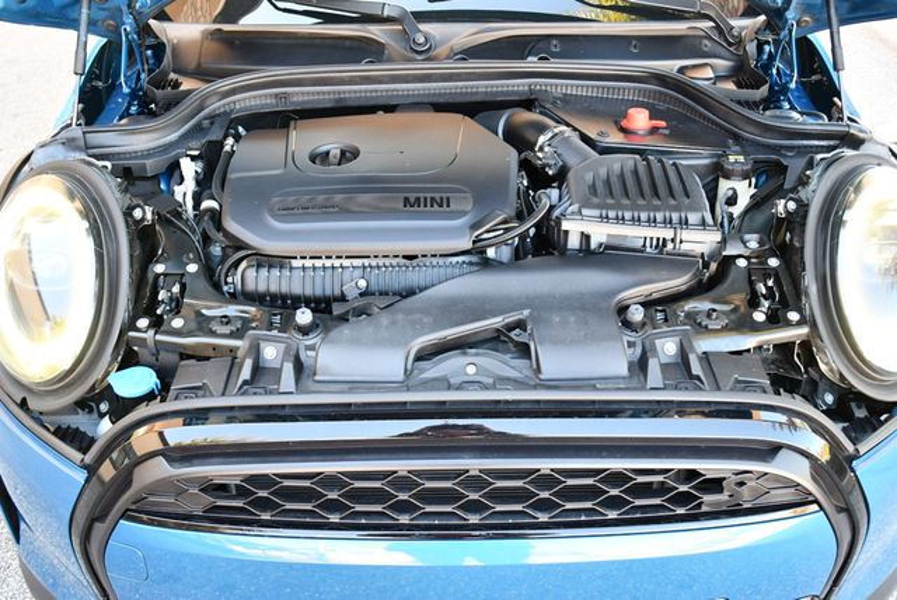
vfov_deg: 36.9
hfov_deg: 53.1
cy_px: 300
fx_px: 898
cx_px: 448
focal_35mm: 36
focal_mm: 18
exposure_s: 1/160
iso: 800
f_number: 3.5
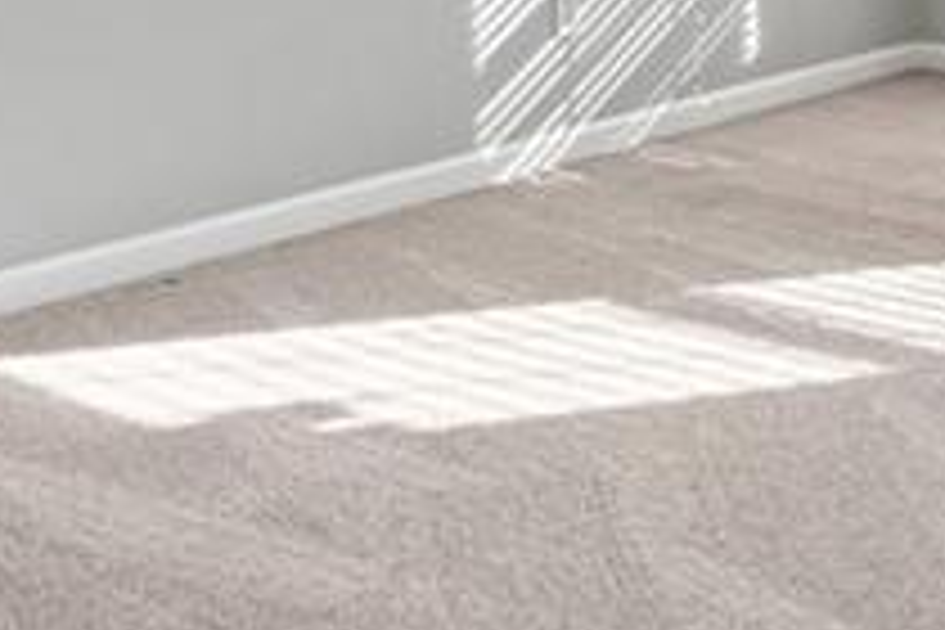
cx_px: 1048
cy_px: -284
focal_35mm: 78
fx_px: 2047
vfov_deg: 16.2
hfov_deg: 24.2
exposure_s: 1/50
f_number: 6.3
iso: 1250
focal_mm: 16
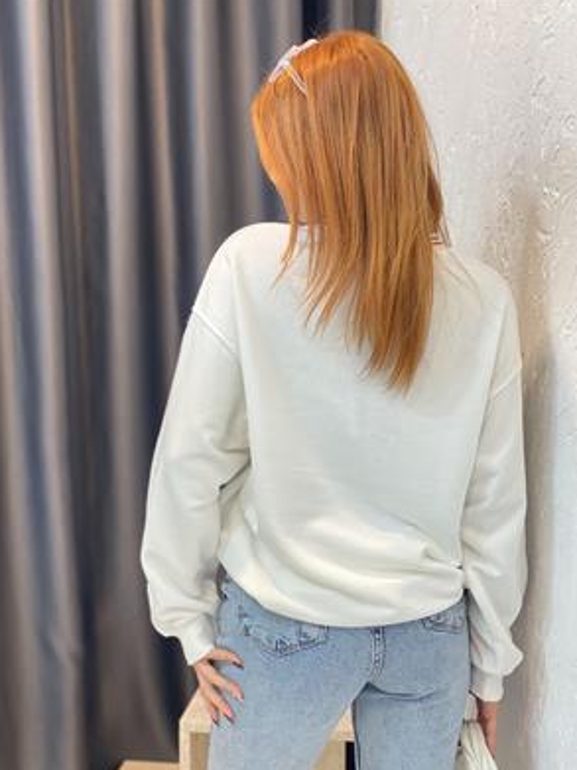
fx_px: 1223
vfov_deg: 34.9
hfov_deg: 26.5
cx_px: 297
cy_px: 397
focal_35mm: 55
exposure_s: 1/100
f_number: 2
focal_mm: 6
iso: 160
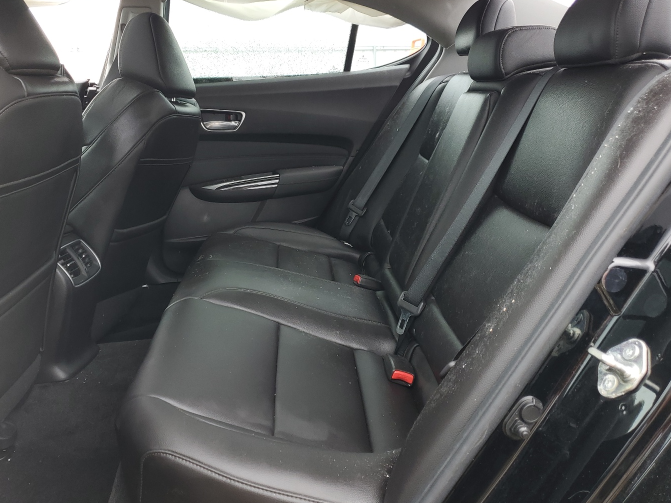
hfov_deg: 58.1
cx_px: 284
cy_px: 213
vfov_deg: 45.3
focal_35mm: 31
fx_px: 601
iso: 50
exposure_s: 1/167
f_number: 1.5
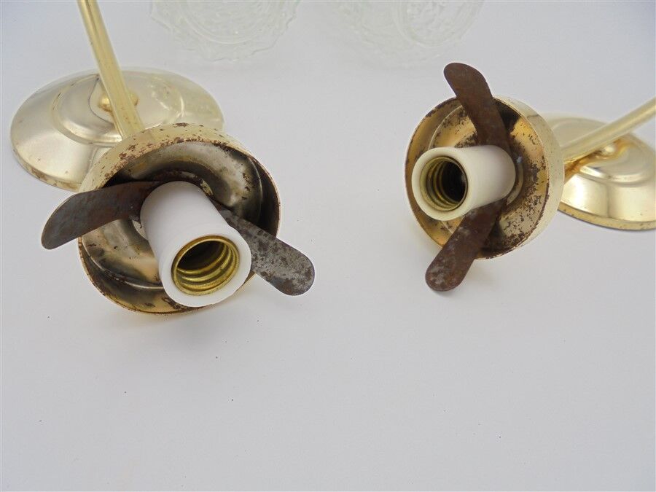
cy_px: 246
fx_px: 493
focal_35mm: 26
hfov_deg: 67.3
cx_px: 328
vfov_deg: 53.1
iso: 100
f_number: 3.5
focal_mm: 4.6
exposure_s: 1/320
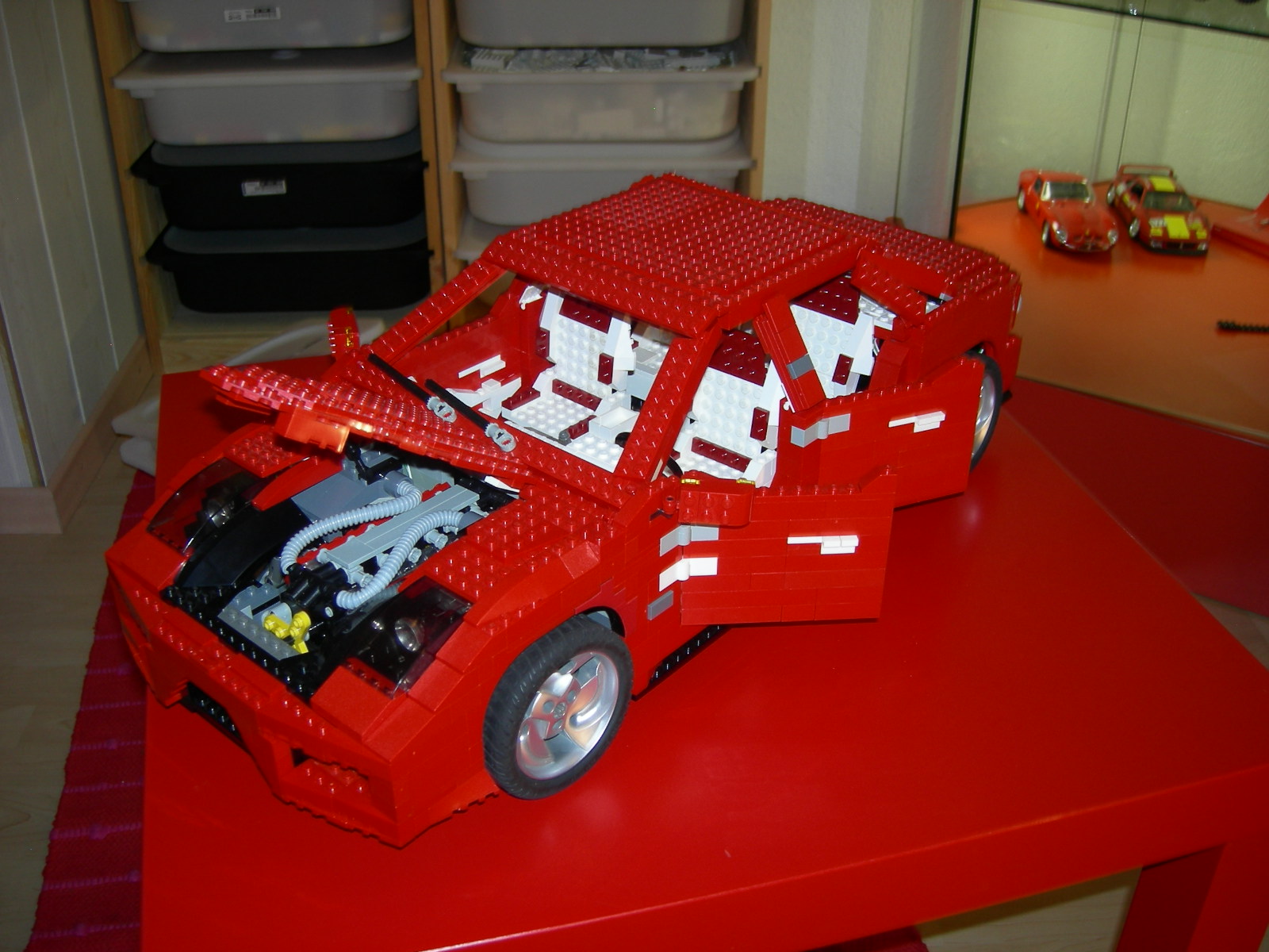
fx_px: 1320
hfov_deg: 51.4
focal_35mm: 36
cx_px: 634
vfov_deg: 39.7
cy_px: 476
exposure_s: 1/60.1
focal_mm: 7.5
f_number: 2.7
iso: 64
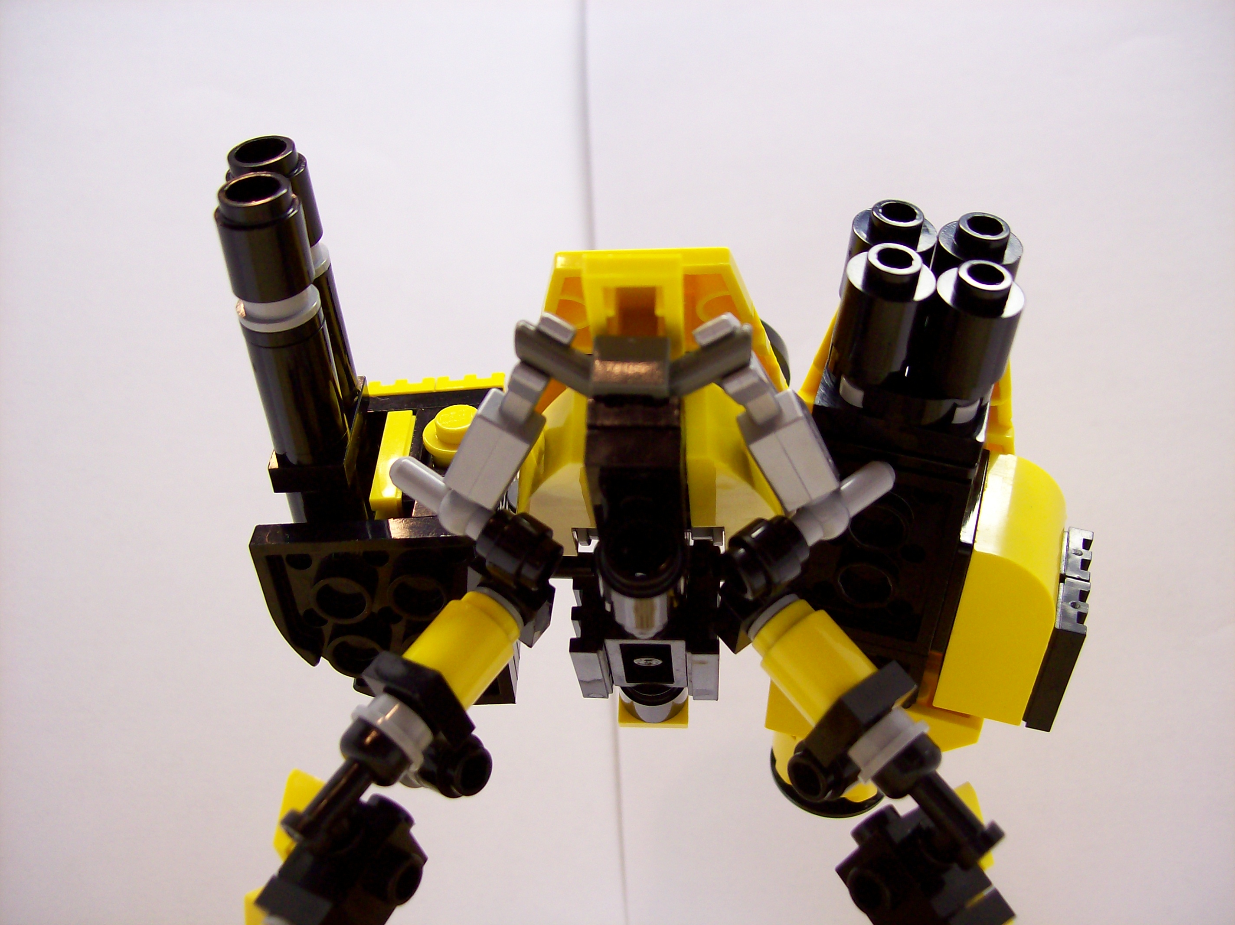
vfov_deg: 39.6
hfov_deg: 51.4
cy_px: 462
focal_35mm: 36
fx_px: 1284
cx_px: 618
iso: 80
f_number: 2.7
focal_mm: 6
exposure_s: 1/39.5
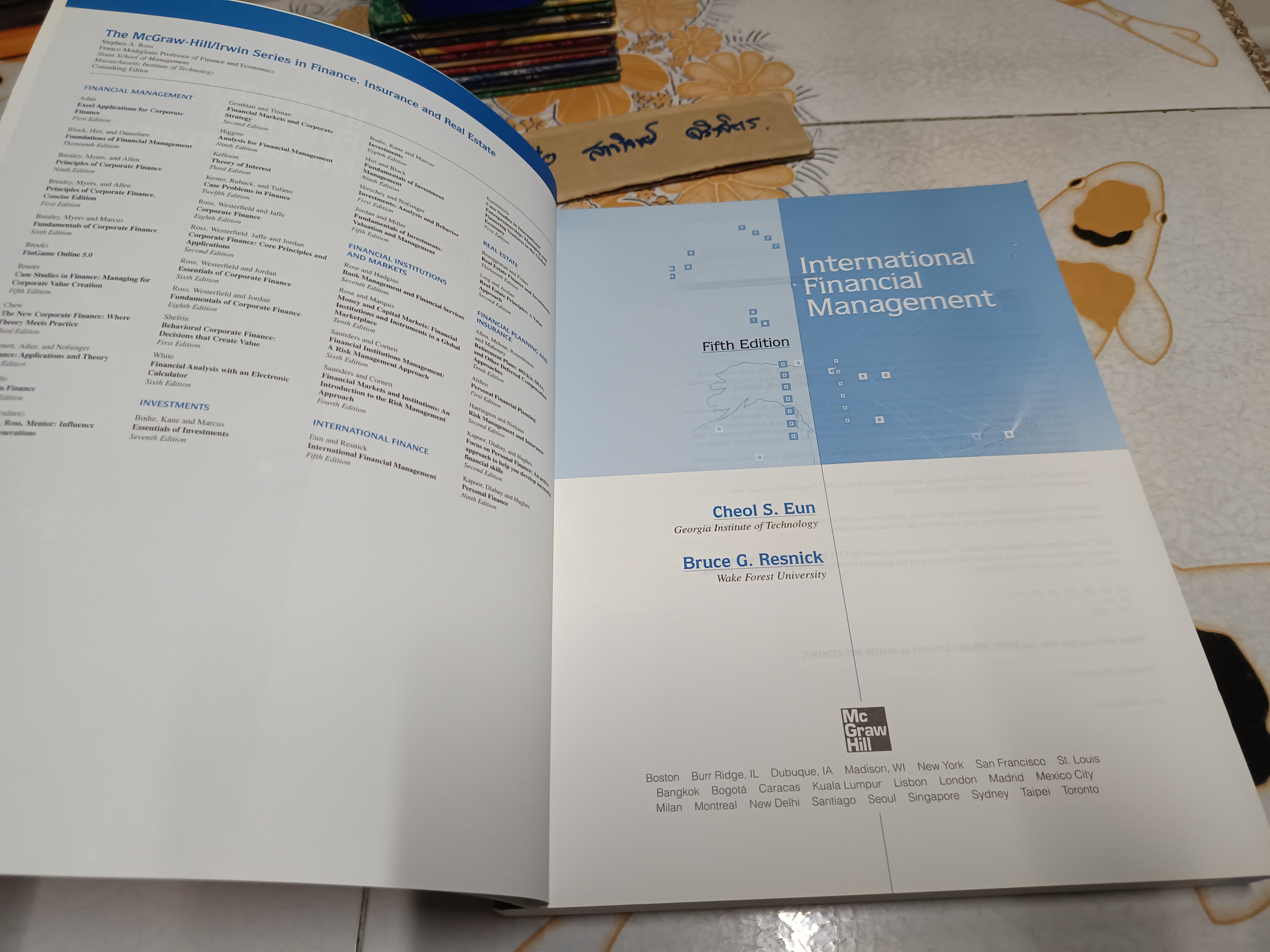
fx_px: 881
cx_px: 635
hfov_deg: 71.6
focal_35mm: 24
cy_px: 476
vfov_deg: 56.8
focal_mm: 5.31
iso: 1028
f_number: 1.7
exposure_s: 1/50
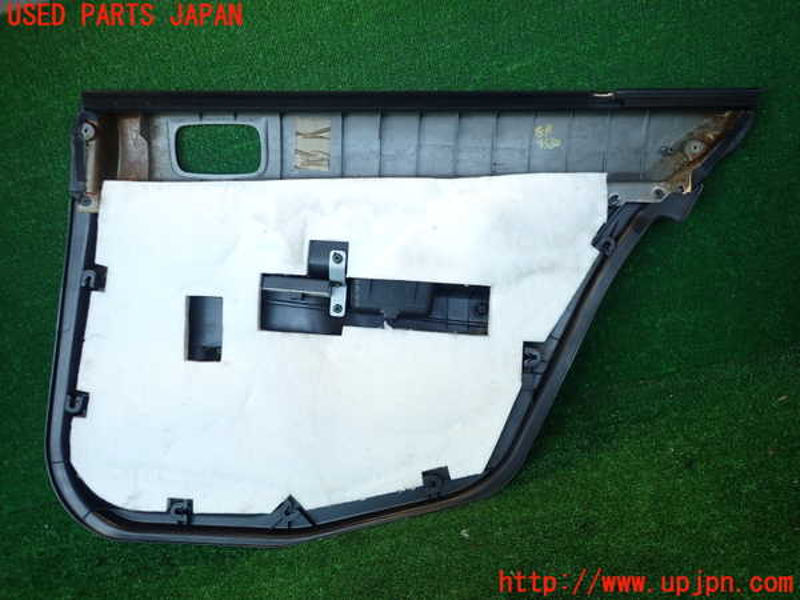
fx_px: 578
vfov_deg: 54.9
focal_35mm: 25
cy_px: 300
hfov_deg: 69.4
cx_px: 400
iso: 100
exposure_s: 1/80
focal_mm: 4.5
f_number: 2
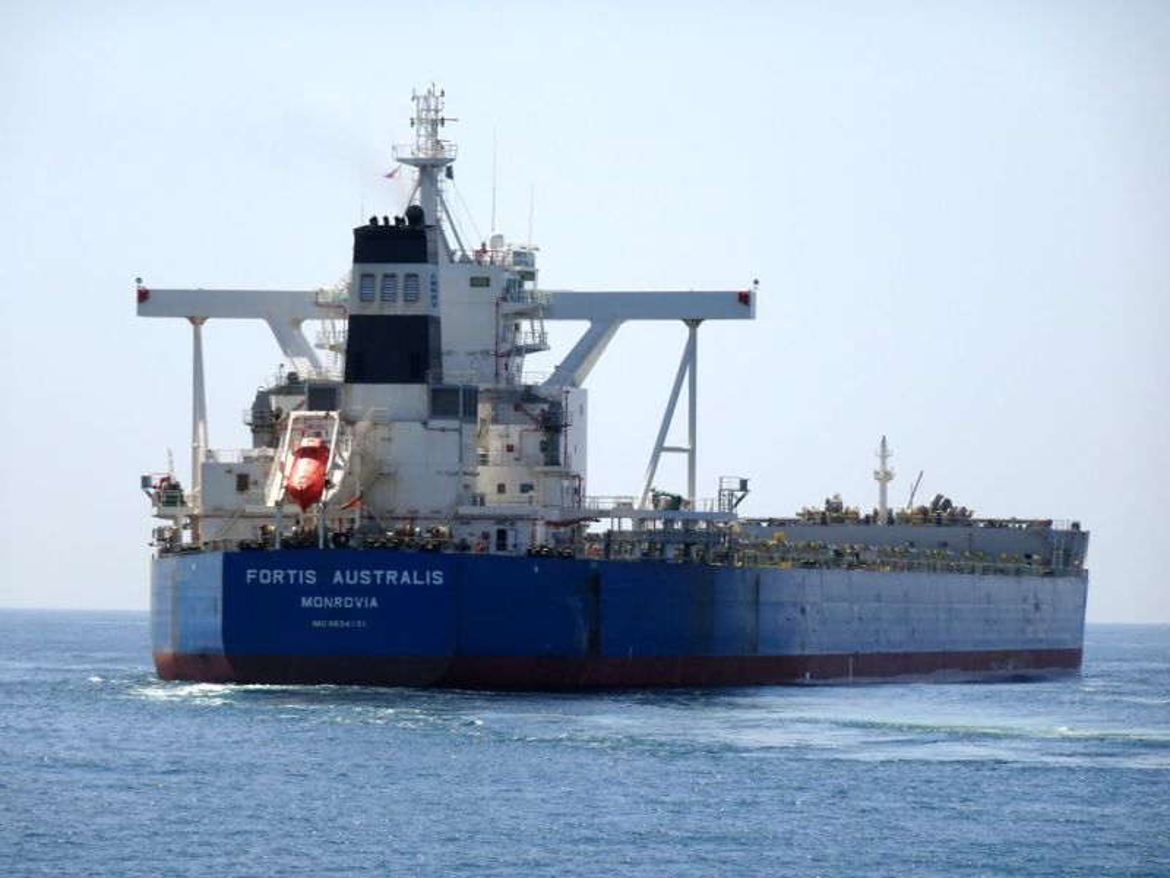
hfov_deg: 7.1
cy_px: 439
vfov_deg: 5.3
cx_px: 585
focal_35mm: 280
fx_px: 9464
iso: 80
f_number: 6.3
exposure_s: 1/640
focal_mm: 47.87
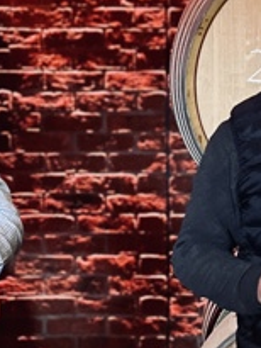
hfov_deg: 10.9
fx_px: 1356
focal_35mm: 135
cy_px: 171
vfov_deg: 14.6
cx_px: 264
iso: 500
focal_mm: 5.7
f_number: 1.5
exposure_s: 1/35
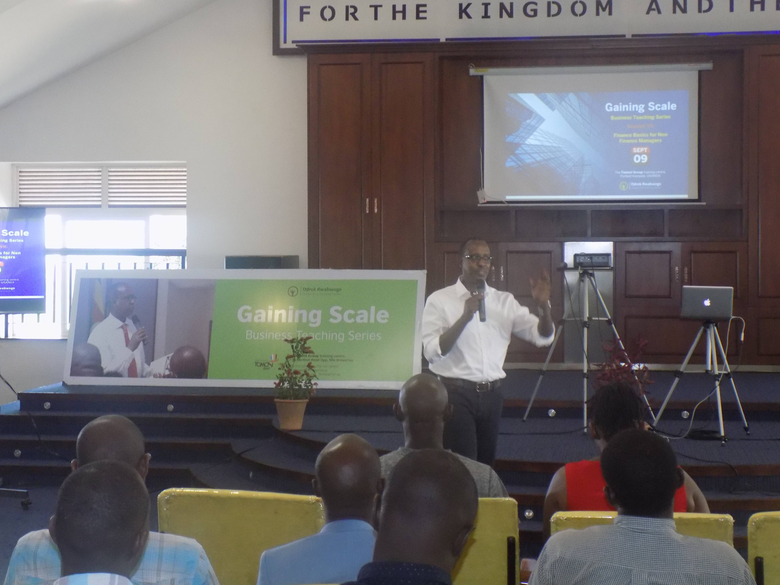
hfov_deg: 29.8
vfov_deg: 22.6
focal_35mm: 65
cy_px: 292
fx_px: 1465
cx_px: 390
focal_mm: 11.5
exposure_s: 1/30
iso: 450
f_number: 4.1
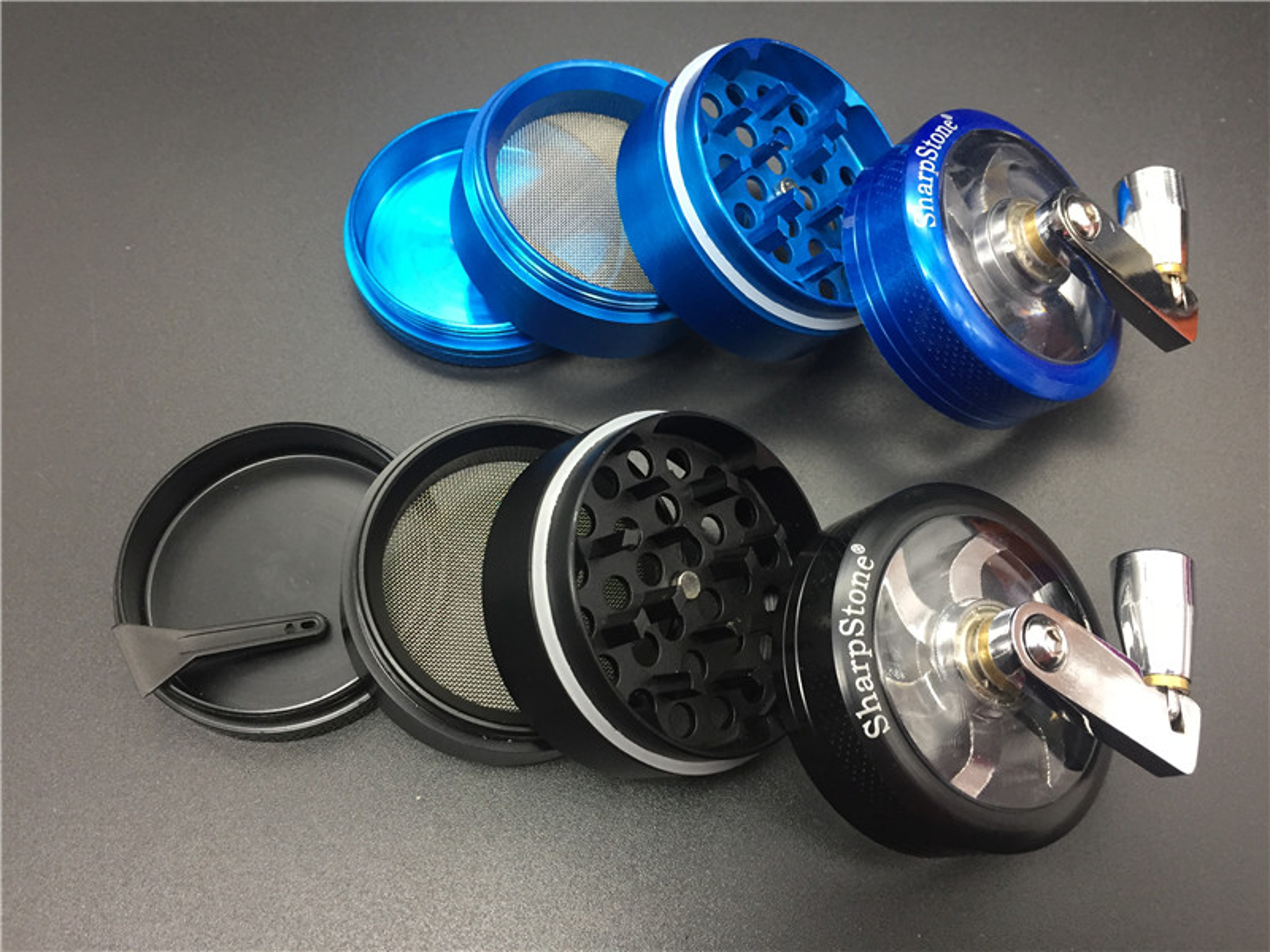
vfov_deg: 48.2
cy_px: 476
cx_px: 635
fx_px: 1064
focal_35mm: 29
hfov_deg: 61.7
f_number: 2.2
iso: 160
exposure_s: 1/33
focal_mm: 4.15
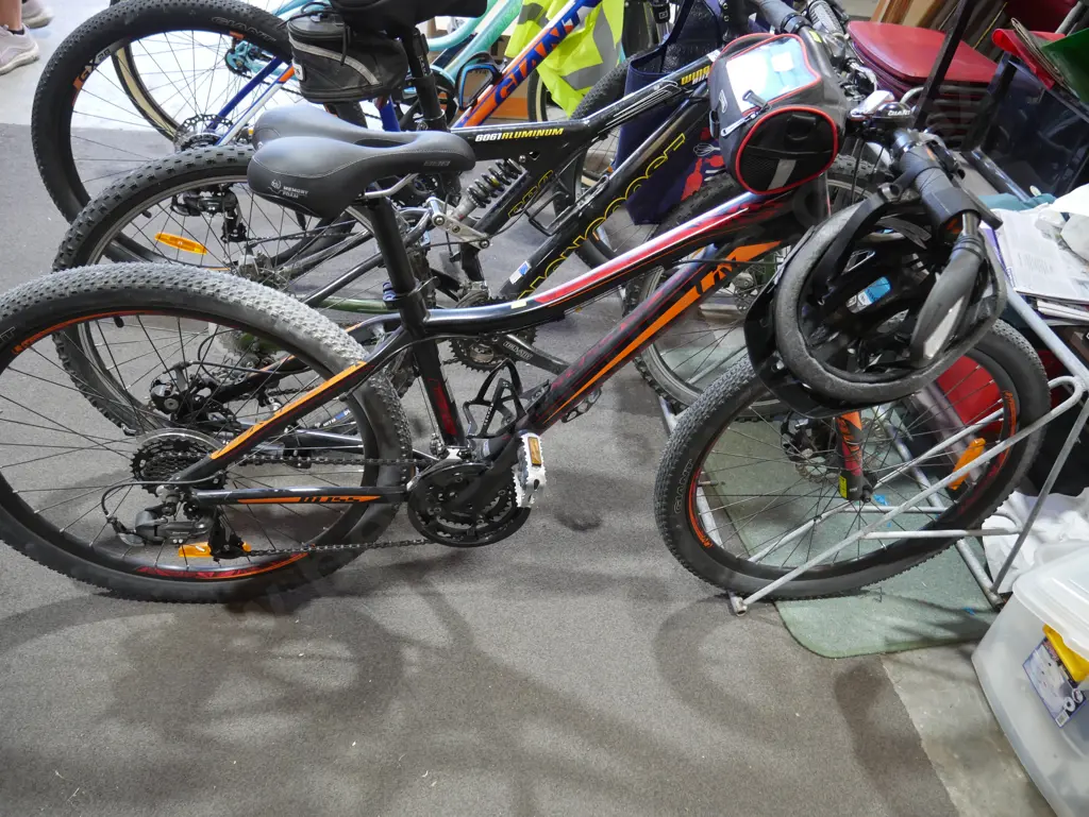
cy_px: 408
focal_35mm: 28
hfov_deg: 63.4
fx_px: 881
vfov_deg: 49.8
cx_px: 544
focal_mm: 14
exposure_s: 1/60
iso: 500
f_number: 3.5
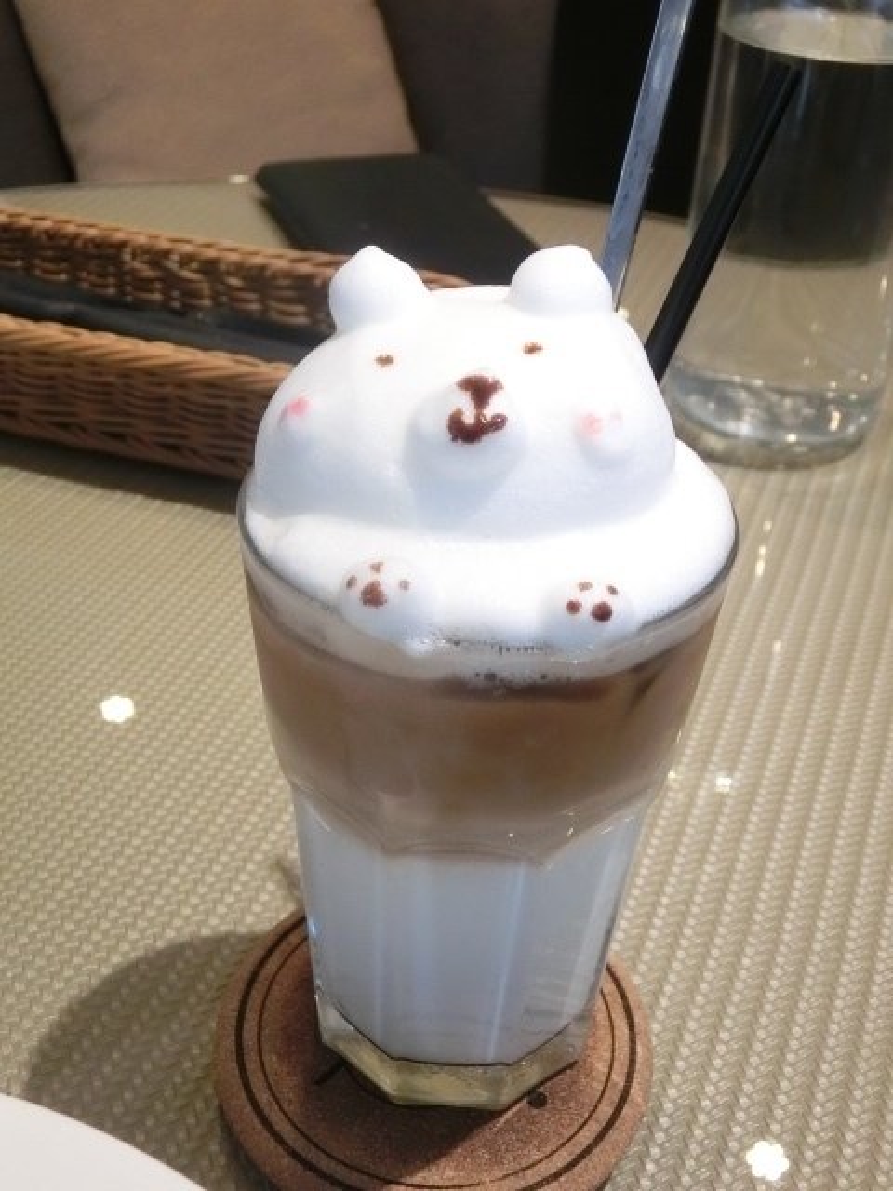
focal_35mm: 40
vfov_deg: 46.8
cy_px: 596
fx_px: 1376
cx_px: 446
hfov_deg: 36.0
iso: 800
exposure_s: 1/60
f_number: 4
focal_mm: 7.15
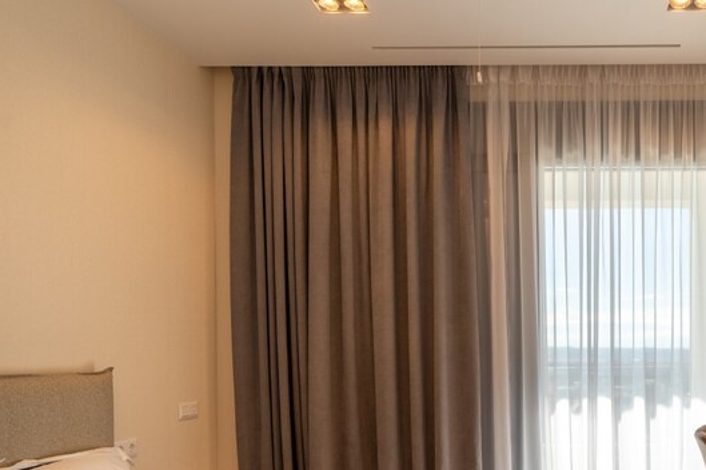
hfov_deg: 55.3
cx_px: 582
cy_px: 349
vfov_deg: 41.1
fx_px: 608
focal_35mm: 31
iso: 320
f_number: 8
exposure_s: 1/250
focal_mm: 16
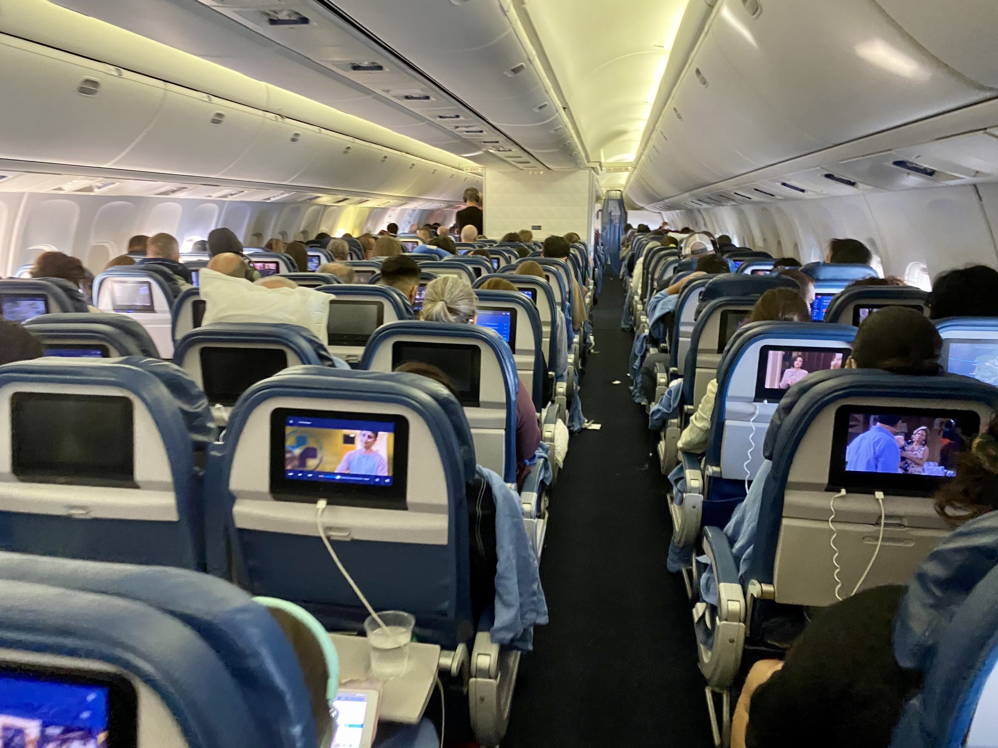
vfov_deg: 53.1
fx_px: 750
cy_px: 374
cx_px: 499
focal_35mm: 26
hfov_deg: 67.3
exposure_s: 1/42
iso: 500
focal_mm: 4.25
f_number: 1.8
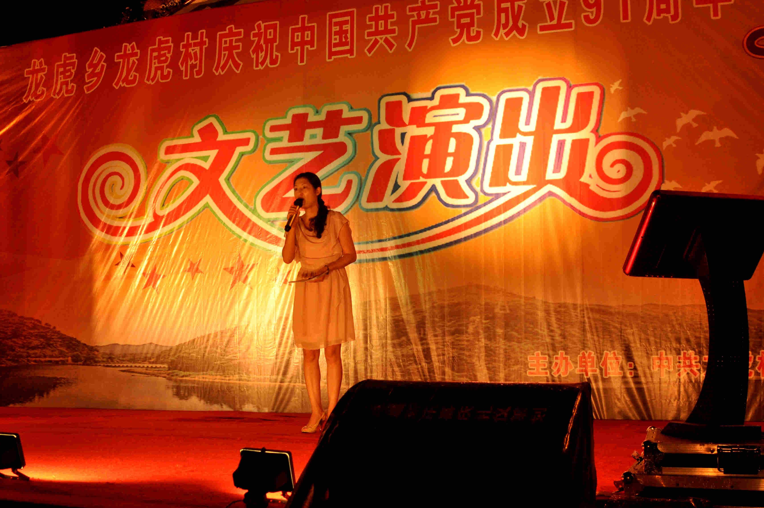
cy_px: 269
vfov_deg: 29.8
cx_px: 312
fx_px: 954
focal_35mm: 45
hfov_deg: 43.5
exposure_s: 1/20
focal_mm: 24
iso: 640
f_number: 8
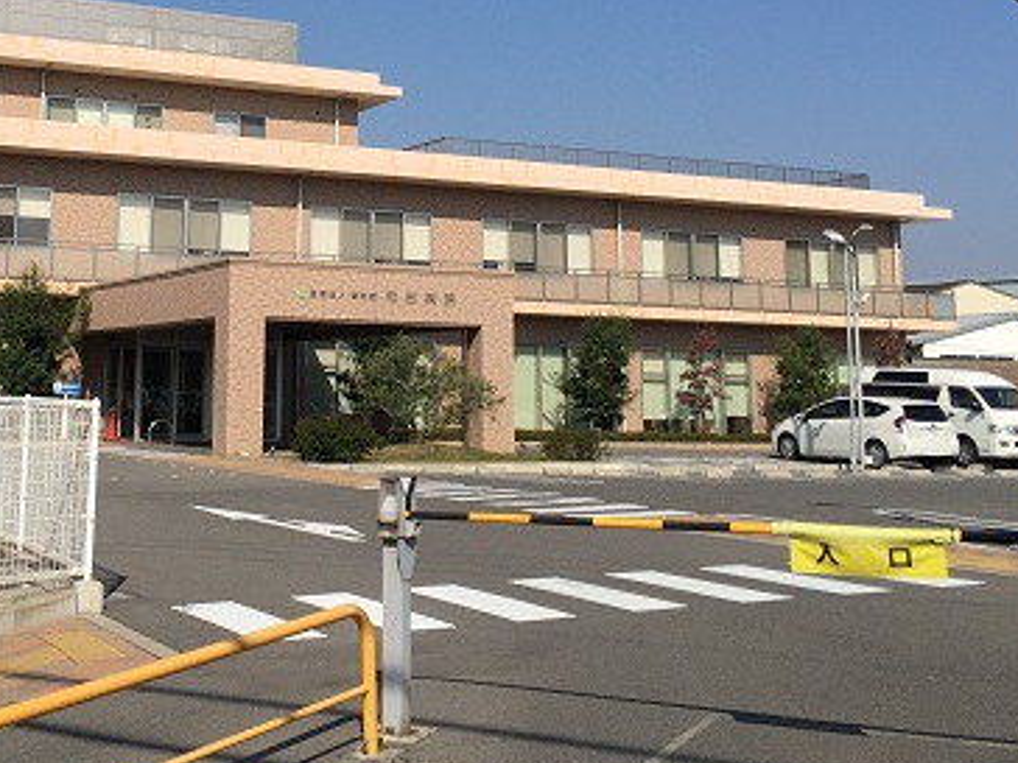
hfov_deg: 36.3
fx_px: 1529
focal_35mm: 52
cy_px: 168
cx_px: 306
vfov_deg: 27.5
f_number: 2.2
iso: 32
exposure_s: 1/3597
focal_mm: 4.15
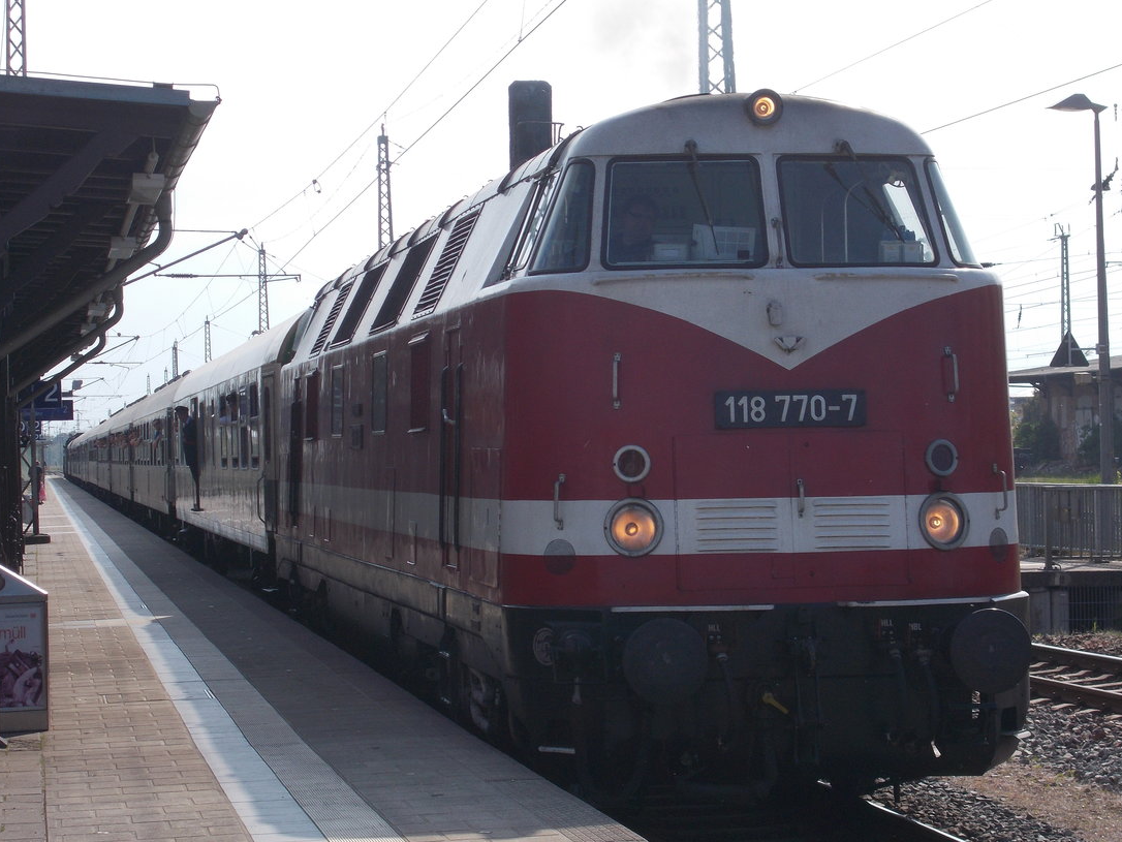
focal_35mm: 95
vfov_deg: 15.6
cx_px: 592
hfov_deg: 20.6
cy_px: 439
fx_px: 3080
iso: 80
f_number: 6.3
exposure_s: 1/400
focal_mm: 15.4
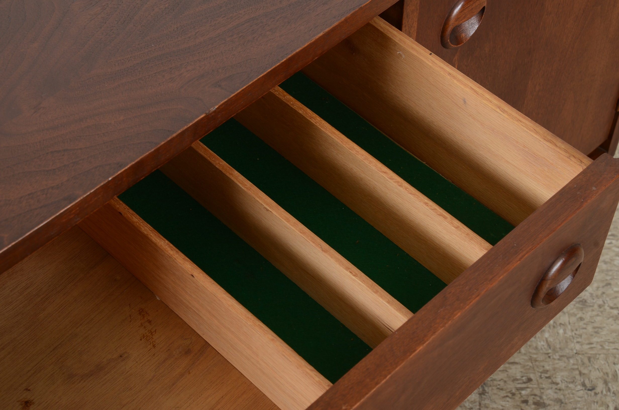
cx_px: 310
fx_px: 1287
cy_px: 205
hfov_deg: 27.0
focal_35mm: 75
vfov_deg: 18.1
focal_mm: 50
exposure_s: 1/160
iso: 125
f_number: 11
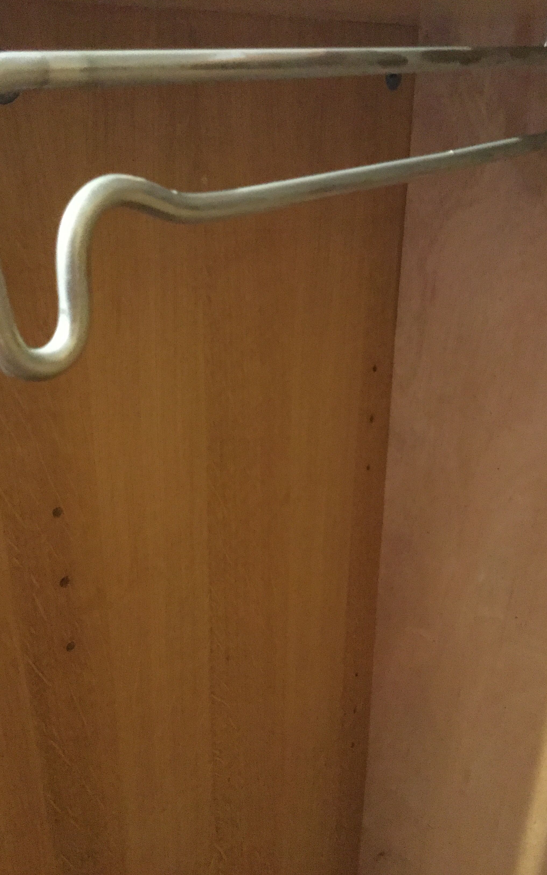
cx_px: 273
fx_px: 787
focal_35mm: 33
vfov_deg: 58.1
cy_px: 438
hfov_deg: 38.3
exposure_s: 1/17
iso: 800
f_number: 2.4
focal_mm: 3.3
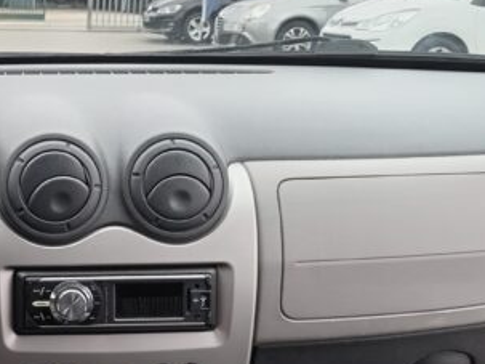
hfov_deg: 27.6
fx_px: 924
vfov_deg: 22.2
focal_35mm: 66
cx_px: -6
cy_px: 226
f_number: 1.8
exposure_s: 1/30
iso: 138
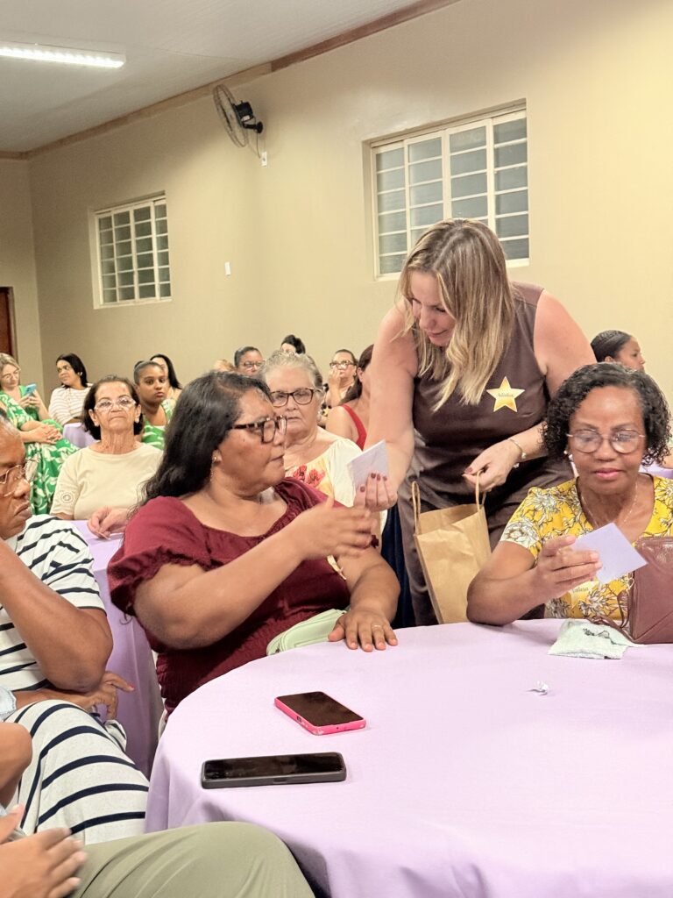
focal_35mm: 48
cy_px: 449
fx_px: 1244
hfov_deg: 30.3
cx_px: 336
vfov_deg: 39.7
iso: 400
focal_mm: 6.76
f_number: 1.78
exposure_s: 1/40
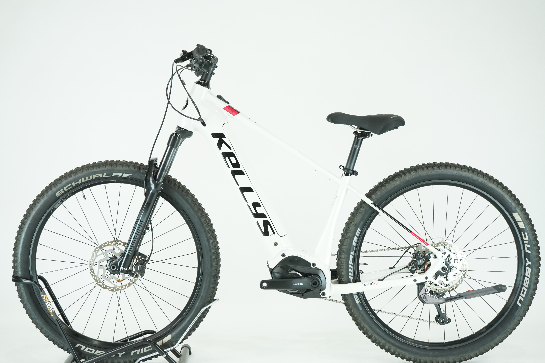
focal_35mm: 59
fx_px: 893
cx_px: 272
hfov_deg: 33.9
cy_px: 182
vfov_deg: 23.0
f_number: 5
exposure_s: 1/200
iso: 1600
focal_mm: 59
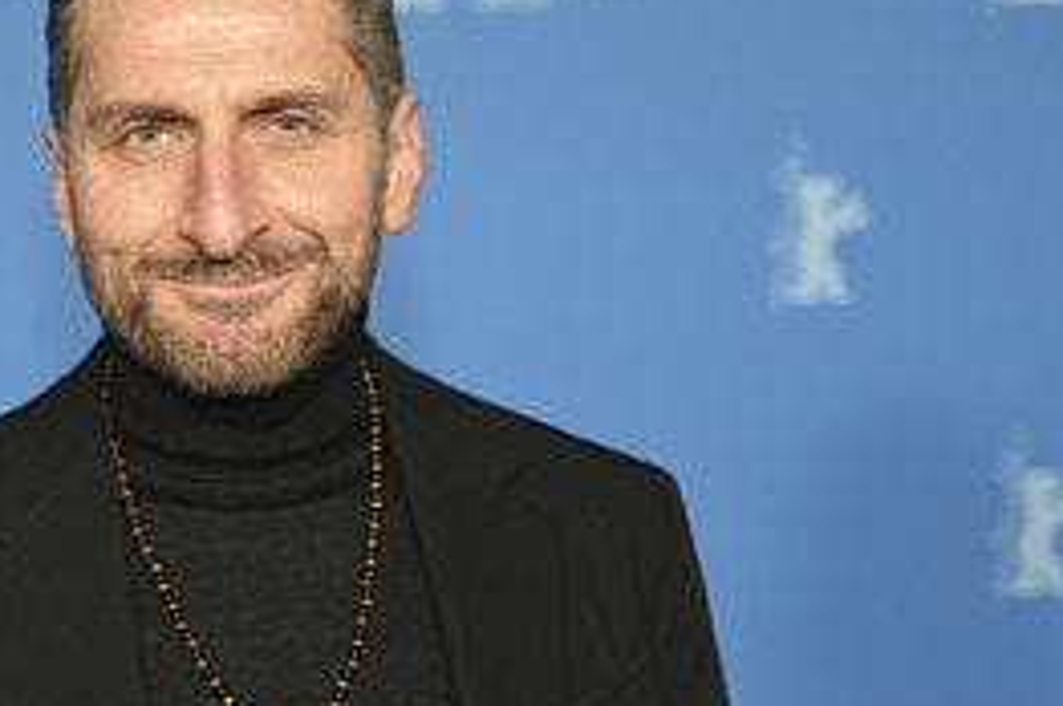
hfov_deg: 19.3
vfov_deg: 13.0
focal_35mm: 105
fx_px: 3097
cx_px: 229
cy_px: 390
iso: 320
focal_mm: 61
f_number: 2.8
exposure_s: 1/160
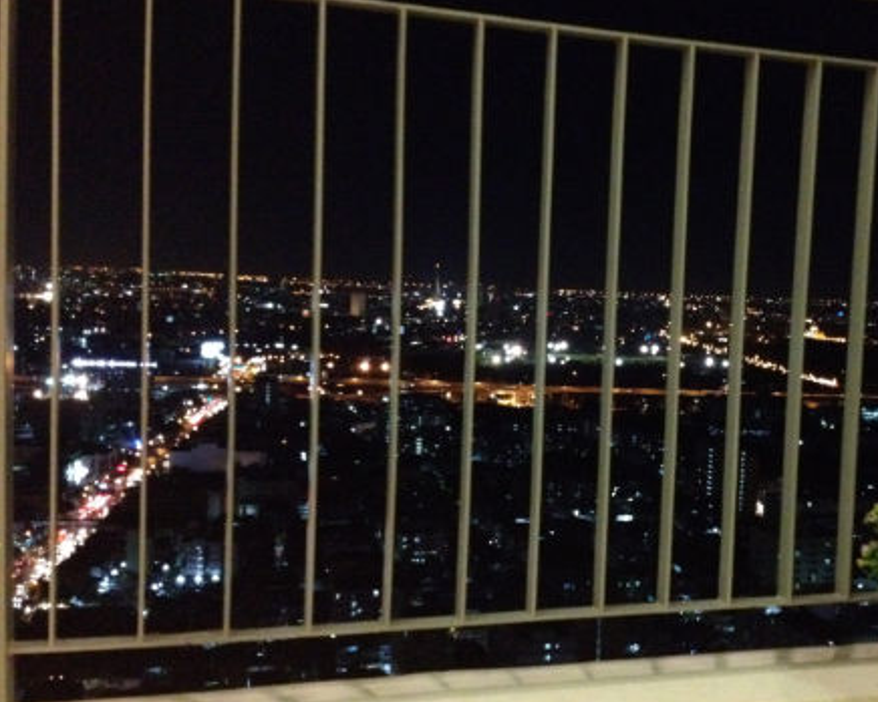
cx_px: 602
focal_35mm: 47
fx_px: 1222
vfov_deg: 32.1
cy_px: 370
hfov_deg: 39.0
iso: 800
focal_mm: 4.28
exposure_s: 1/17
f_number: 2.4
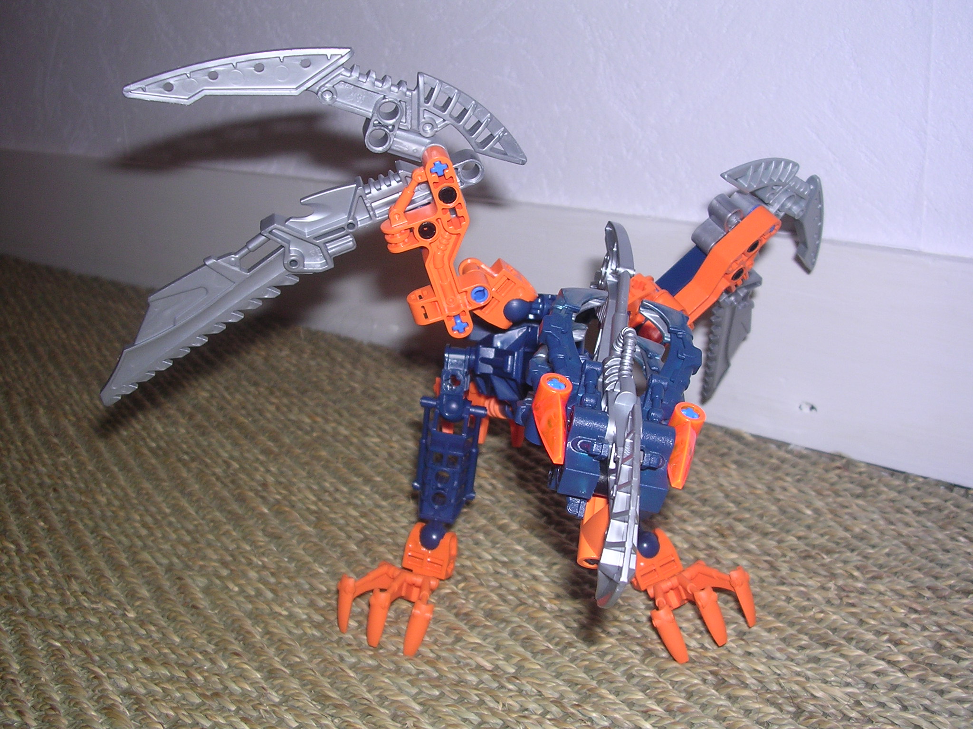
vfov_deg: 37.7
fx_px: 1068
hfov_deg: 49.0
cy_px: 364
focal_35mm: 38
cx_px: 486
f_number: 2.8
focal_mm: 5.8
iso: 100
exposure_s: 1/60.1
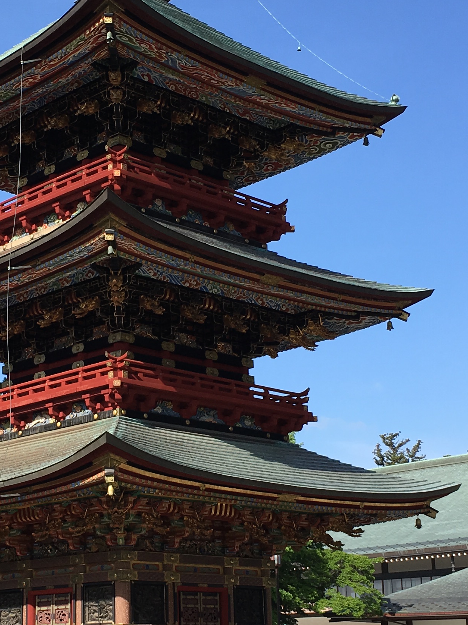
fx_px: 1280
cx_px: 134
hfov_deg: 20.6
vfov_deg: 27.4
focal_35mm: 71
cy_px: 338
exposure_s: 1/1183
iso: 25
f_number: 2.2
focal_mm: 4.15
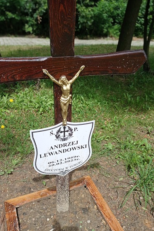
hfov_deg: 43.6
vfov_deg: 61.9
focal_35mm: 30
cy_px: 119
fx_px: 192
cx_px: 75
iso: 102
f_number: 1.79
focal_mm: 4.74
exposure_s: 1/1626
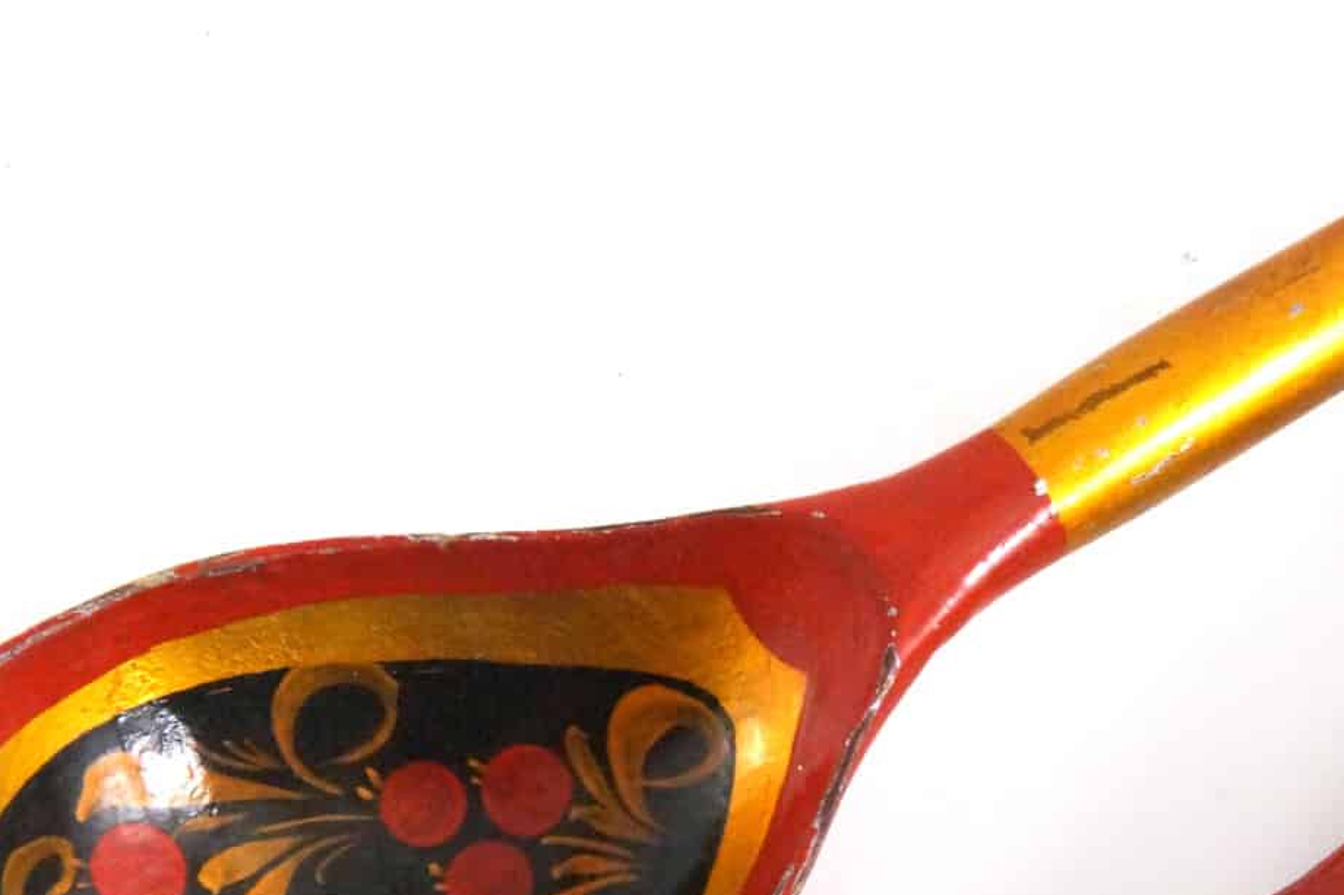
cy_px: 779
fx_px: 2802
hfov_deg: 26.5
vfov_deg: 17.9
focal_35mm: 75
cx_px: 1063
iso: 3200
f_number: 14
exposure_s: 1/30
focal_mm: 23
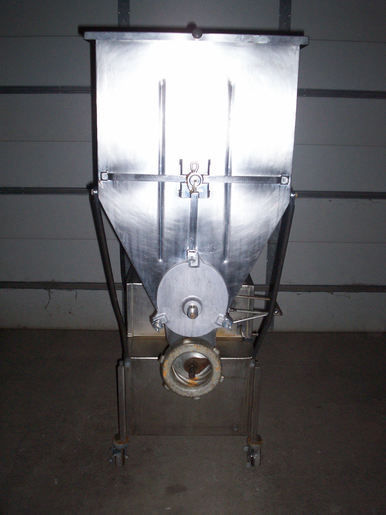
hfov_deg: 39.7
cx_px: 193
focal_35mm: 36
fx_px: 535
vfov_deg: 51.4
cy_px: 258
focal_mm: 5.9
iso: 140
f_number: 4.5
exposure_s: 1/64
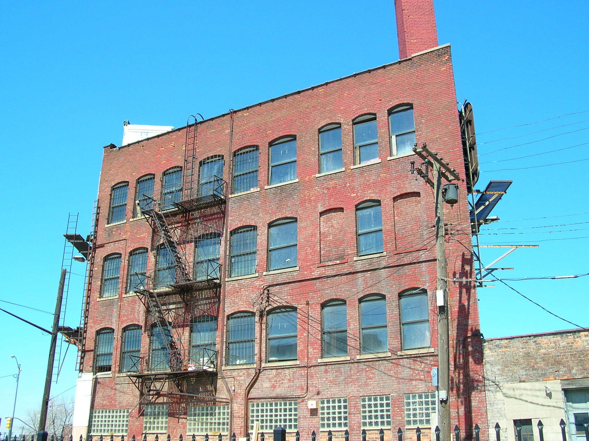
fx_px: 612
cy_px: 220
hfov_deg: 51.4
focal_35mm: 36
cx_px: 294
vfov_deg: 39.6
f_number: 3.7
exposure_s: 1/346
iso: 50
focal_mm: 6
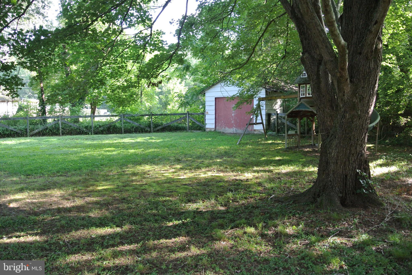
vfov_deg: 42.4
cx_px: 206
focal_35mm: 31
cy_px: 138
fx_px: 355
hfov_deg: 60.2
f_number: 3.8
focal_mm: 11.8
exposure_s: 1/125
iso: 360
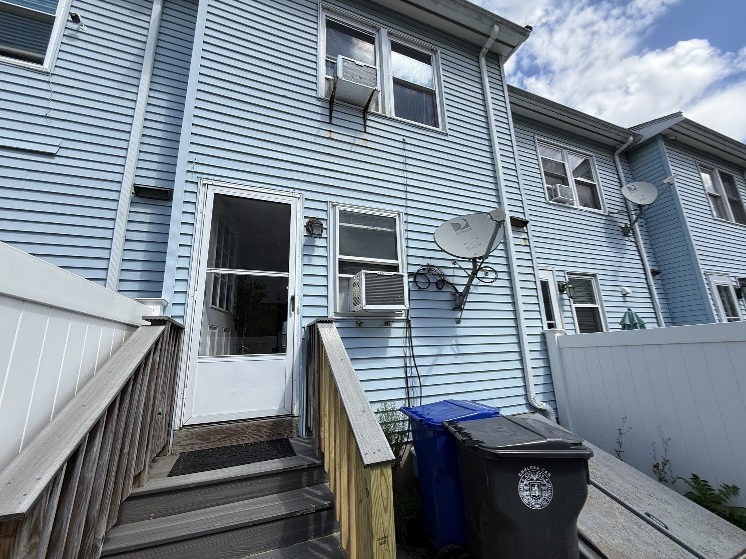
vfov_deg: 85.7
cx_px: 373
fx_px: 302
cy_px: 280
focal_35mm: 14
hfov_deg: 102.1
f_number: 2.2
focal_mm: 2.22
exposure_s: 1/1497
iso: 50
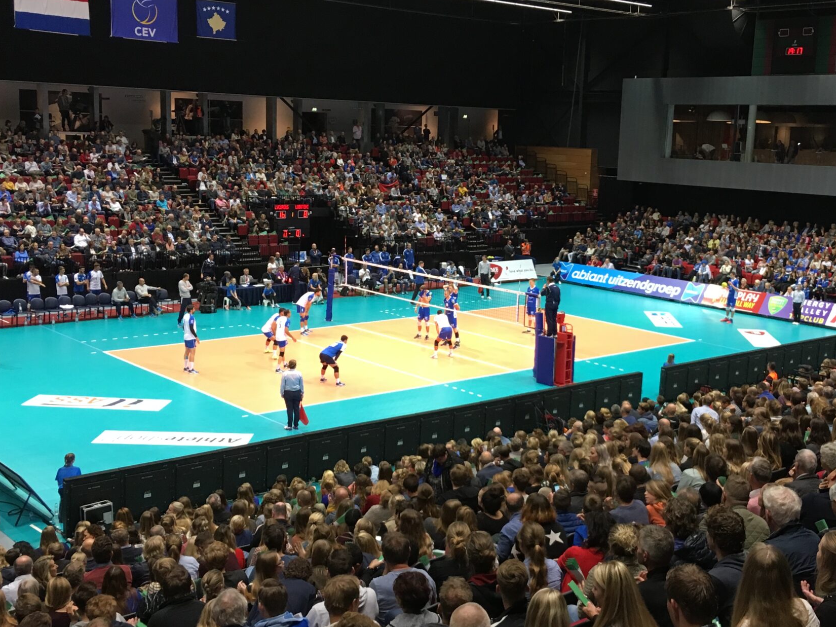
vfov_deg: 32.2
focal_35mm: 45
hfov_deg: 42.0
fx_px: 1087
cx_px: 476
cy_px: 304
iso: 50
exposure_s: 1/33
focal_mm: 4.15
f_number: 2.2
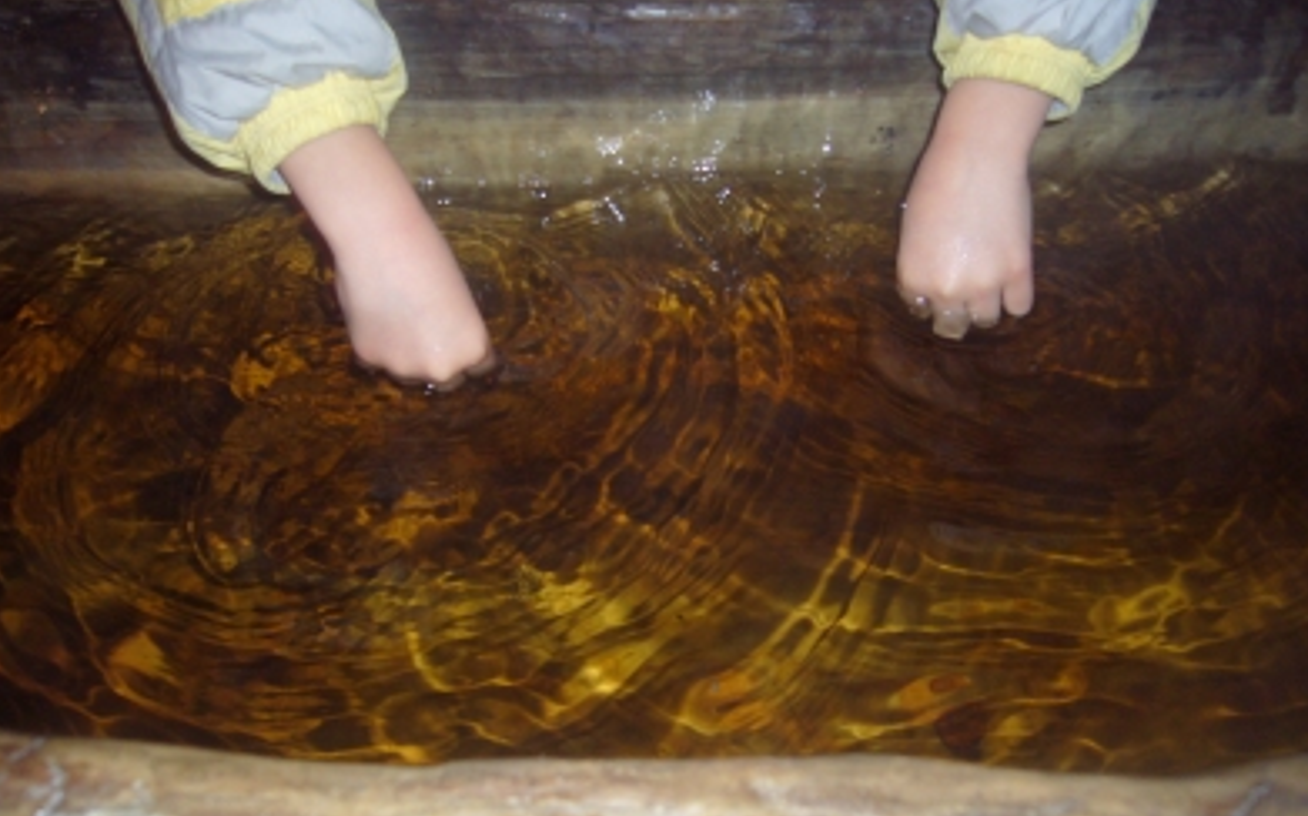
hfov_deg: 51.6
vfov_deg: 33.5
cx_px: 646
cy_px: 445
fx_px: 1354
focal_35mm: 38
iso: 100
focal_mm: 5.8
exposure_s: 1/8
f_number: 2.8
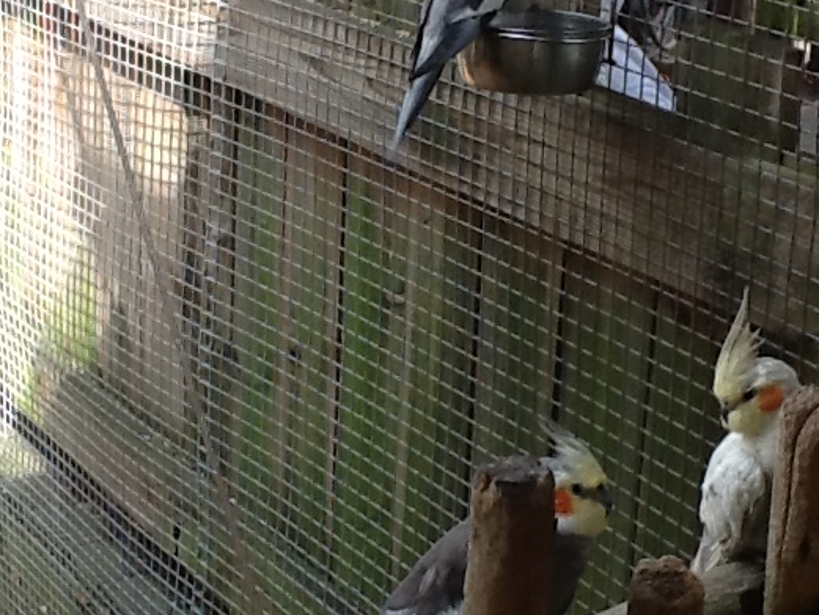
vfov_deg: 24.8
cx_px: 387
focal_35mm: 59
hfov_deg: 32.7
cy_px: 250
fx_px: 1396
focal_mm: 2.03
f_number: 2.4
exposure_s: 1/141
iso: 64
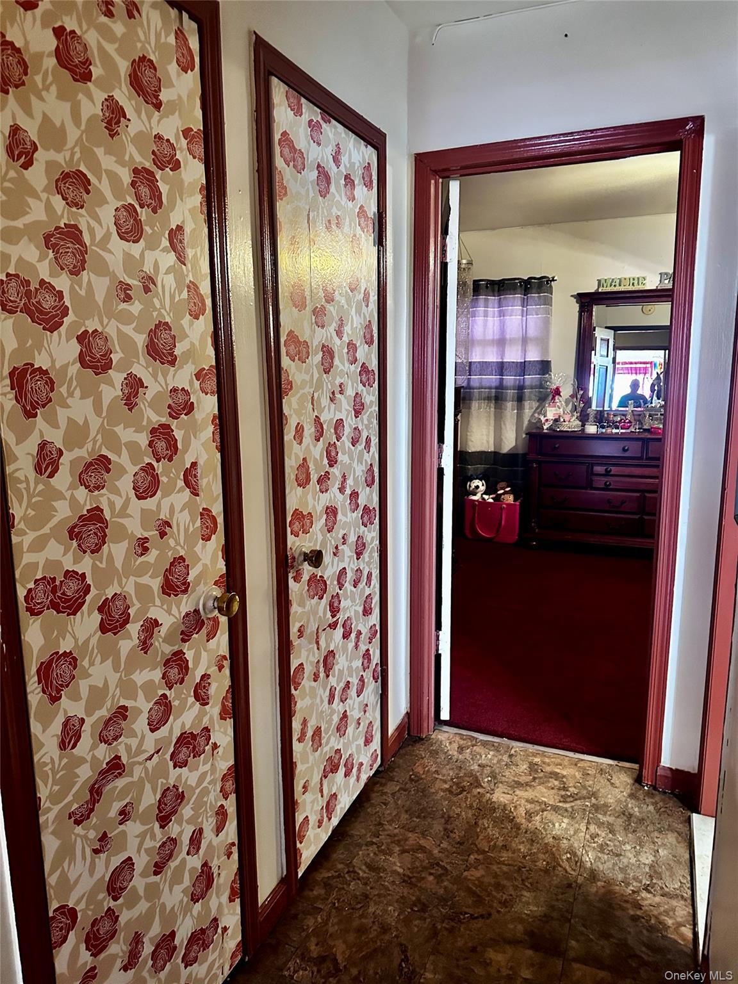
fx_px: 682
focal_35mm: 24
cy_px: 492
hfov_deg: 56.8
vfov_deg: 71.6
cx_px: 369
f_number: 1.78
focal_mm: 6.86
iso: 800
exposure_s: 1/40
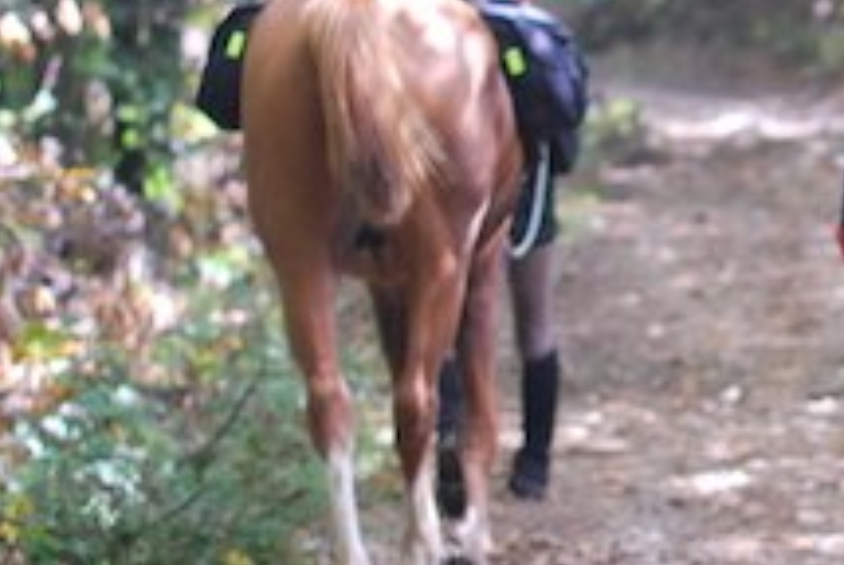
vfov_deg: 6.6
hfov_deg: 9.7
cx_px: 923
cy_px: 133
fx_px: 4907
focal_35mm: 209
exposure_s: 1/500
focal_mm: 50
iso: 360
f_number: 2
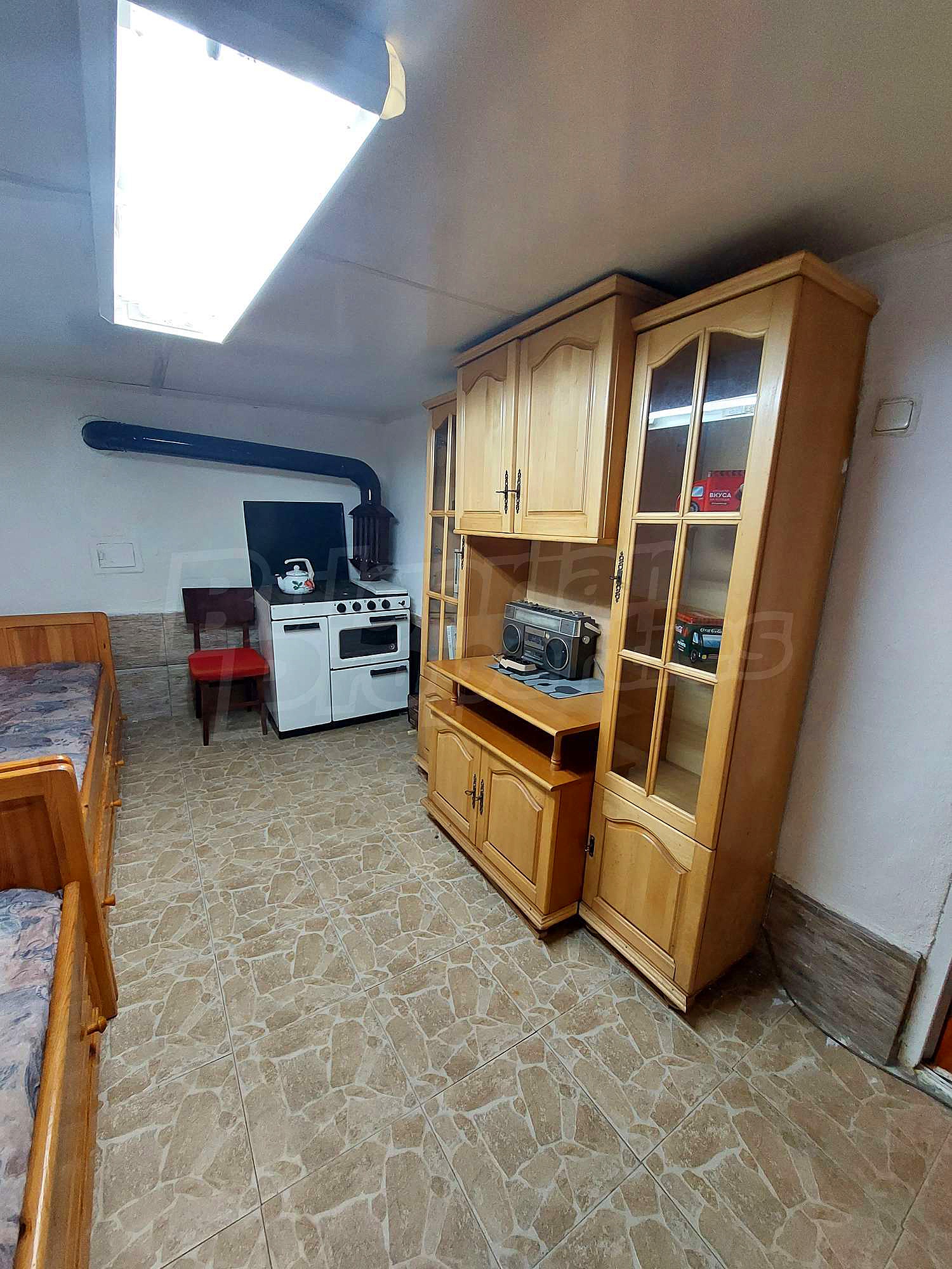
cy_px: 634
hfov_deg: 89.9
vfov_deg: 106.2
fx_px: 477
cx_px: 476
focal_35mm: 13
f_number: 2.2
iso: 400
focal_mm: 1.74
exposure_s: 1/50
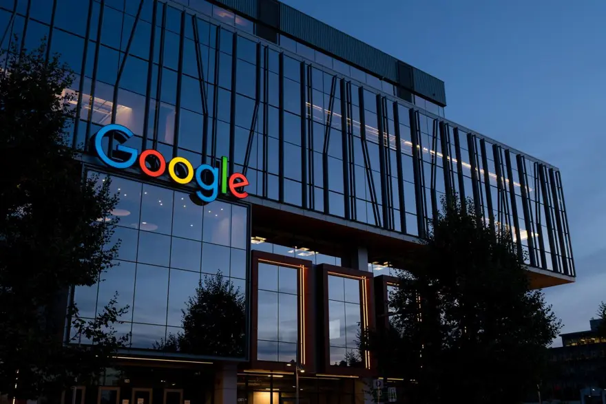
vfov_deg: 35.1
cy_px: 202
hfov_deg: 50.7
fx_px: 640
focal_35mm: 38
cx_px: 303
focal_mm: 38
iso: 640
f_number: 4
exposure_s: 1/160
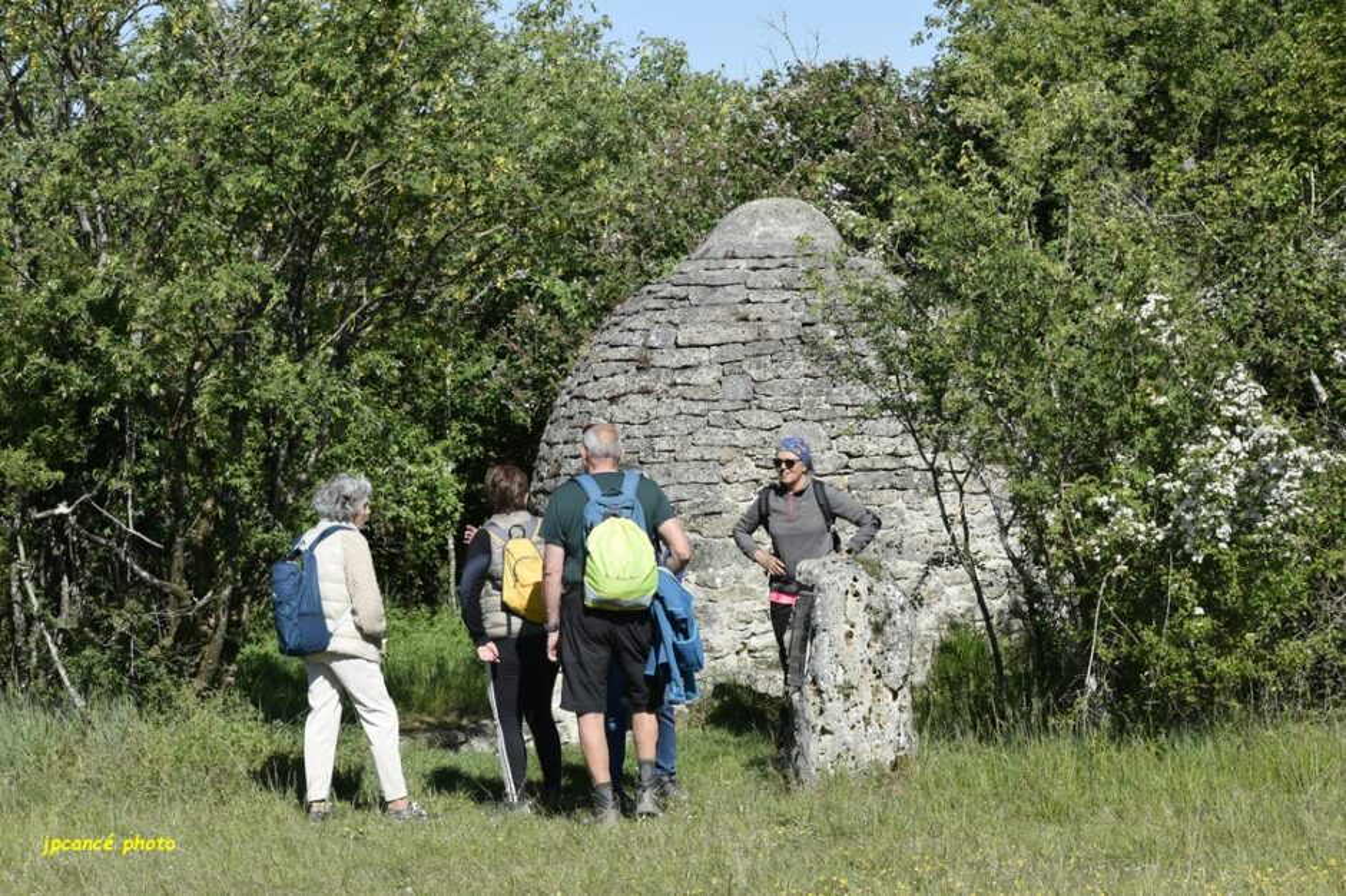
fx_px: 4373
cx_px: 673
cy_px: 448
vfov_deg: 11.7
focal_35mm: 117
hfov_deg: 17.5
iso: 100
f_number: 9
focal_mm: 78
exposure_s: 1/320
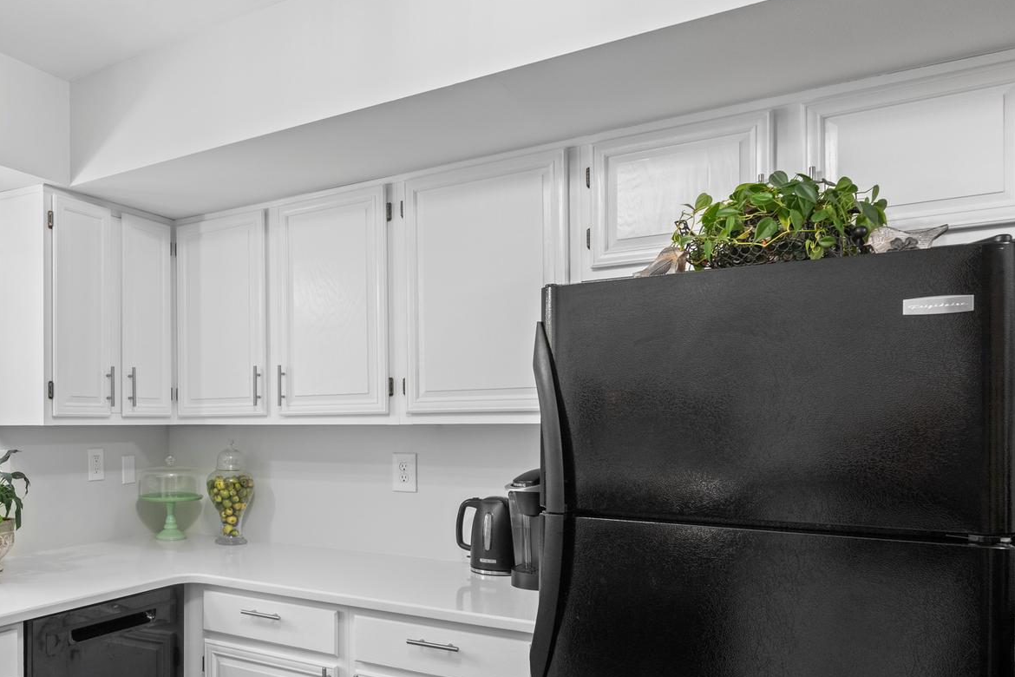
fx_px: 789
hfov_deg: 61.2
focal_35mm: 28
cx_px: 232
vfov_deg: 45.8
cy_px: 440
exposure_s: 1/15
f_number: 6.3
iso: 800
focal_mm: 16
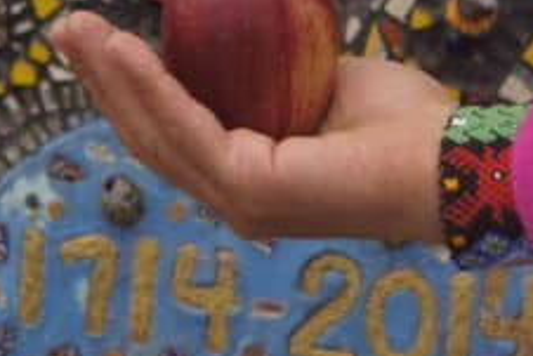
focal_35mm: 124
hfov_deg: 16.5
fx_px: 1837
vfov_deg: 10.8
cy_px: -118
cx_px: 271
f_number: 5.6
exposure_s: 1/250
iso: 200
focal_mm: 26
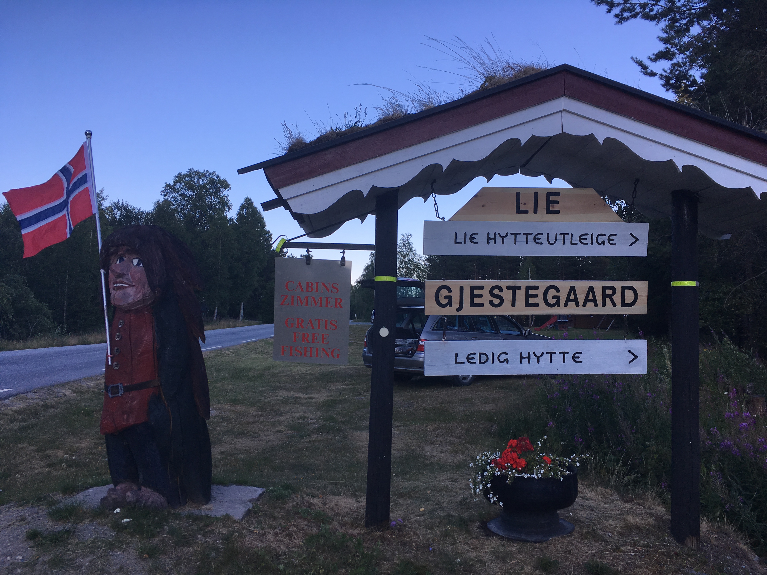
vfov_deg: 48.2
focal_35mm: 29
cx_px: 384
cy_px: 288
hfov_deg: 61.7
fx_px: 643
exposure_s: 1/418
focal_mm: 4.15
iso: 25
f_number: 2.2
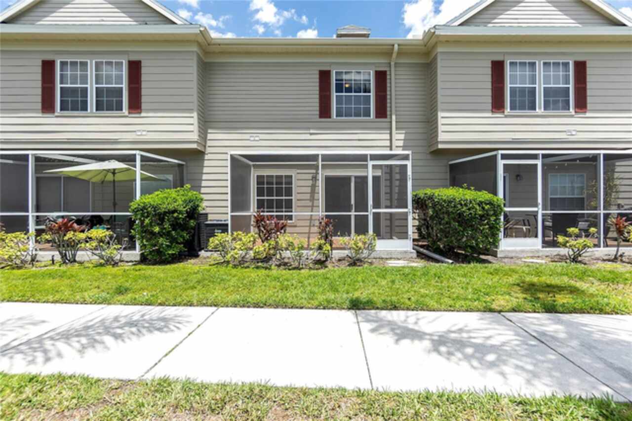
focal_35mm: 15
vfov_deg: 77.3
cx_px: 316
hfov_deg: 100.4
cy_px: 210
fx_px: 263
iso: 100
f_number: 4
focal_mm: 10
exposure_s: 1/800
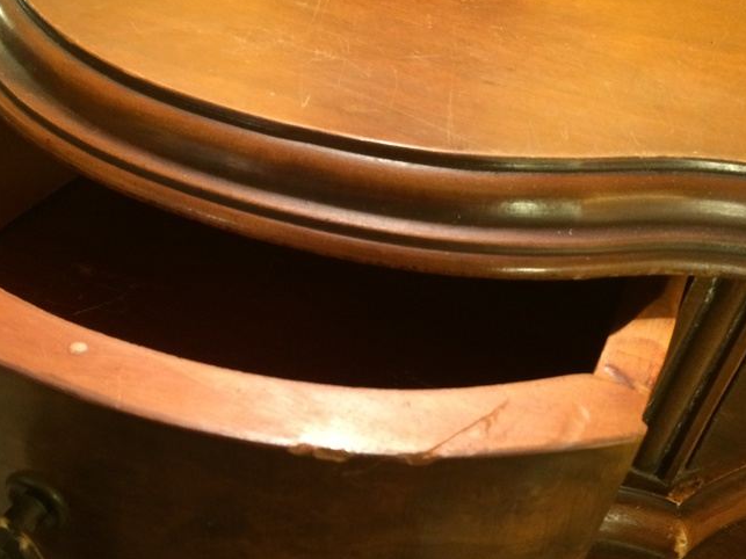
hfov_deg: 44.3
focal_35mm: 42
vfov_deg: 34.0
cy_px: 377
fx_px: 905
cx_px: 259
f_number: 2.2
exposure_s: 1/17
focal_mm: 4.12
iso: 320
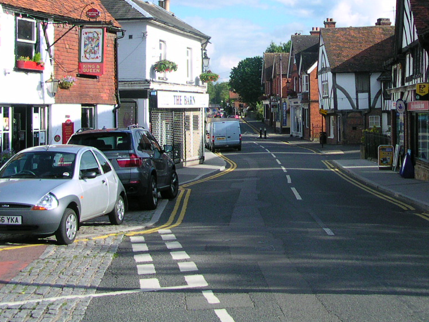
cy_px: 66
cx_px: 302
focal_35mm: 63
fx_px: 781
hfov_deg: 30.4
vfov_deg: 23.0
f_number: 4.5
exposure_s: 1/690
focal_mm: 5.6
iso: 100
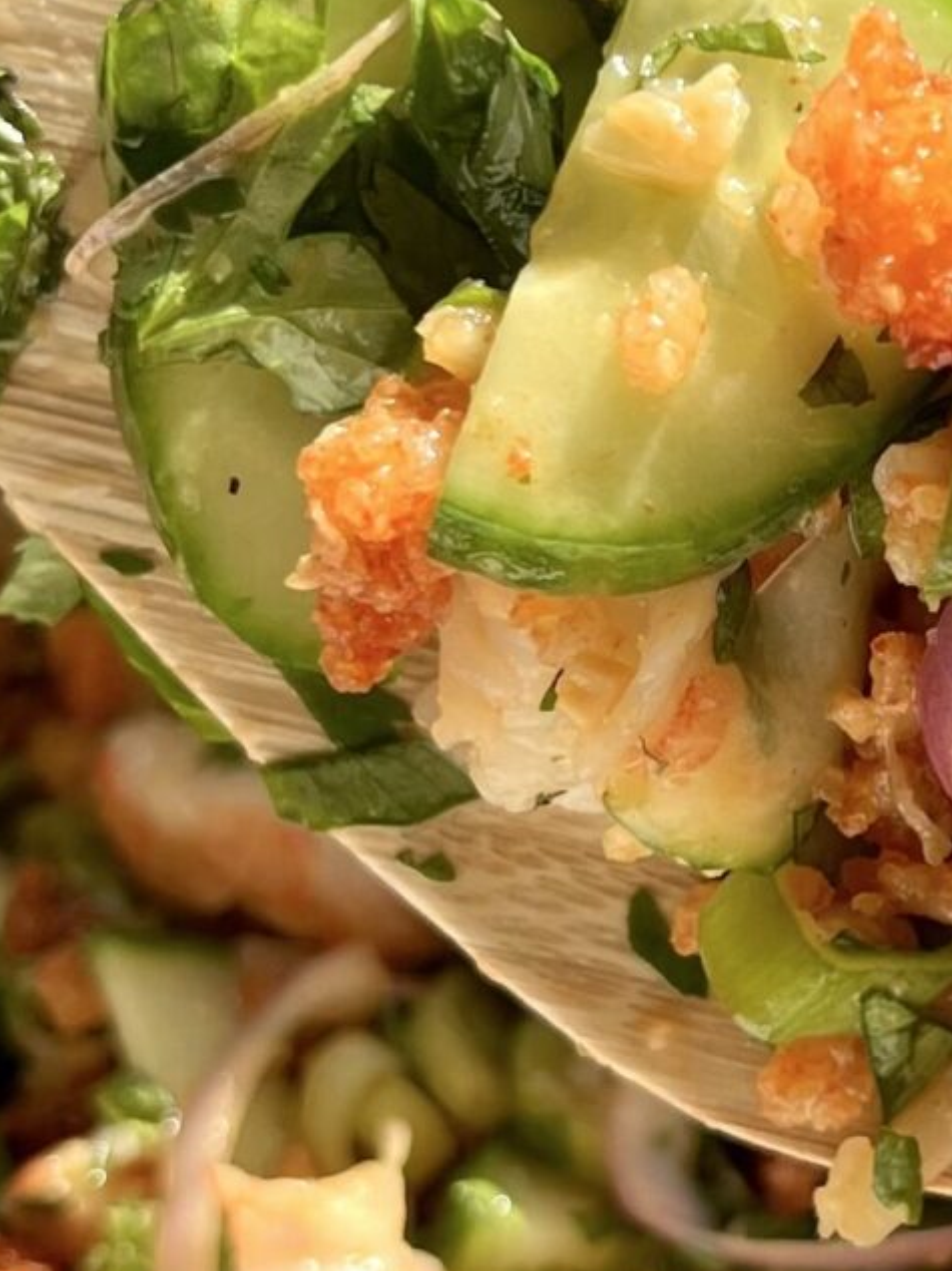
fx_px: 3853
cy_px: 431
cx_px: 1020
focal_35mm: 105
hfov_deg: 13.8
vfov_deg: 18.7
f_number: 1.5
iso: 50
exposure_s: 1/949
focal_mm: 5.7
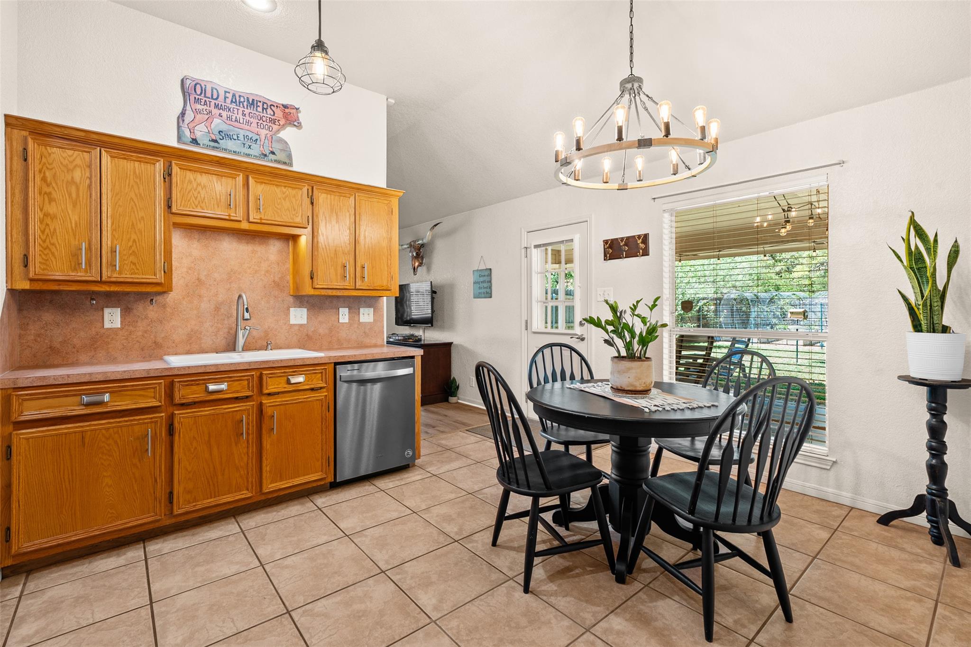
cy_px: 324
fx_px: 431
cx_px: 486
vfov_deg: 73.7
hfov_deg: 96.7
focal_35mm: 16
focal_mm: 16
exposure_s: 1/3
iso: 400
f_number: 8
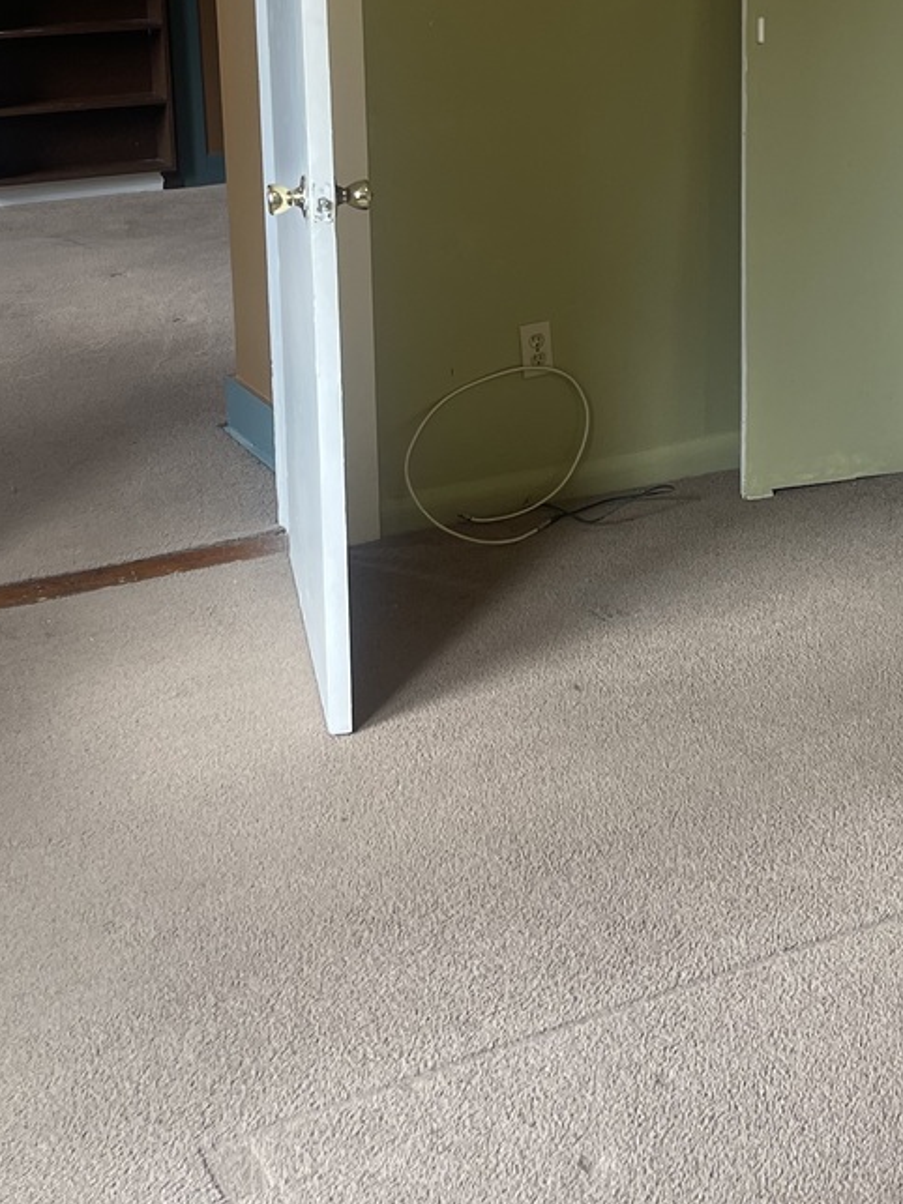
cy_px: 217
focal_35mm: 56
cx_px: 673
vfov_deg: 33.2
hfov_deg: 25.8
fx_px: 1948
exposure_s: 1/60
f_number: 1.6
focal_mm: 5.1
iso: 80
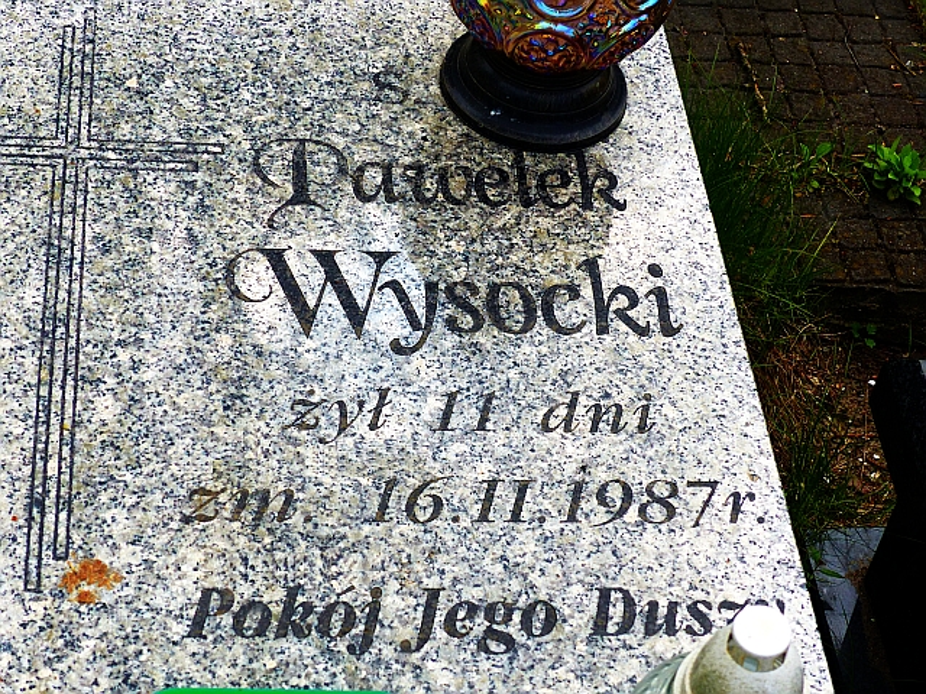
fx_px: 1766
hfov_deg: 29.4
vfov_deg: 22.3
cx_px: 463
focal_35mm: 66
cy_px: 347
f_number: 4
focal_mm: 11.9
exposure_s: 1/800
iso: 100
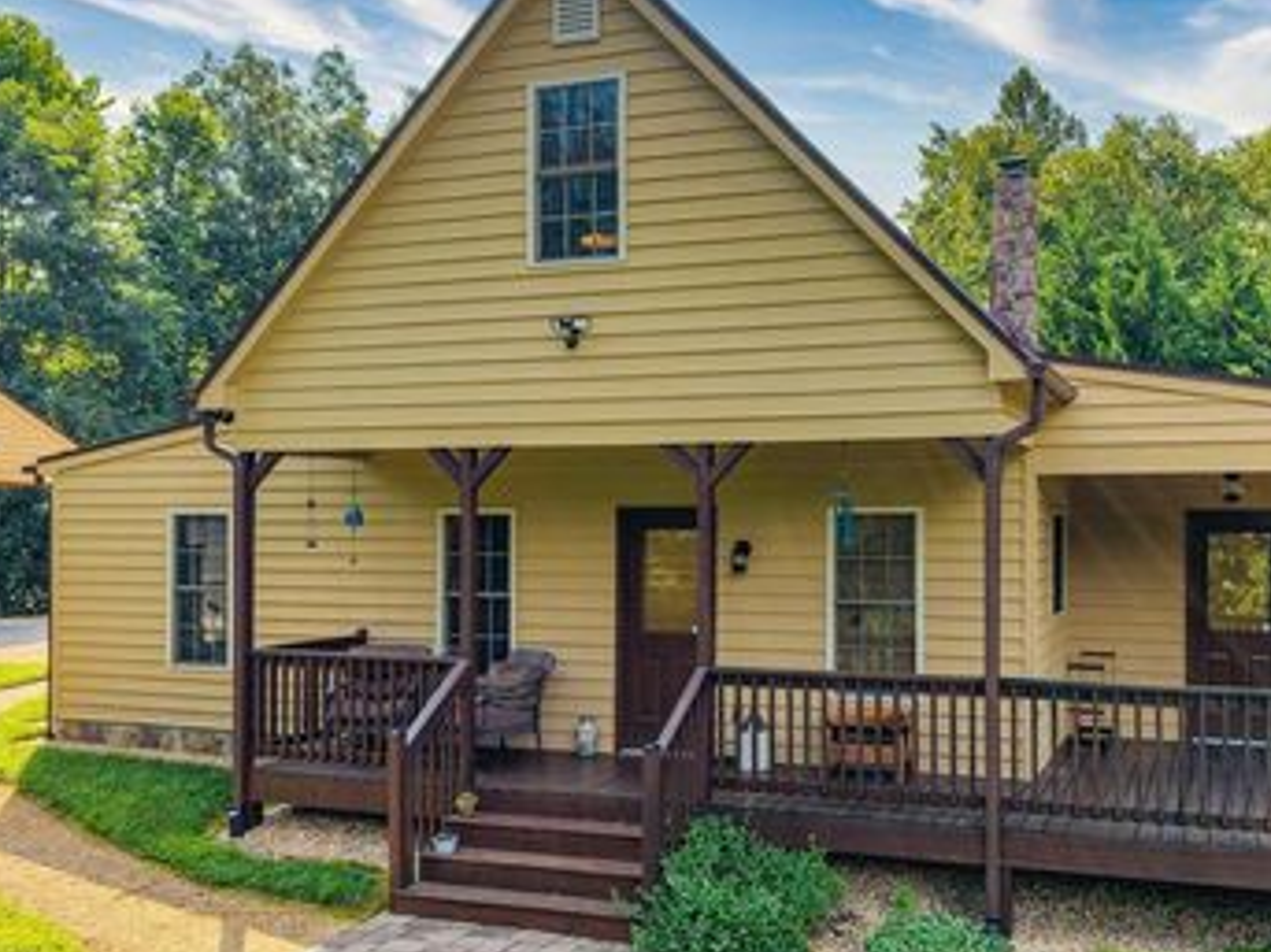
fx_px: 1285
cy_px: 539
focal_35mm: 35
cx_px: 786
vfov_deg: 40.6
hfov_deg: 52.1
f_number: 1.8
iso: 410
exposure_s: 1/2500
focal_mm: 8.67
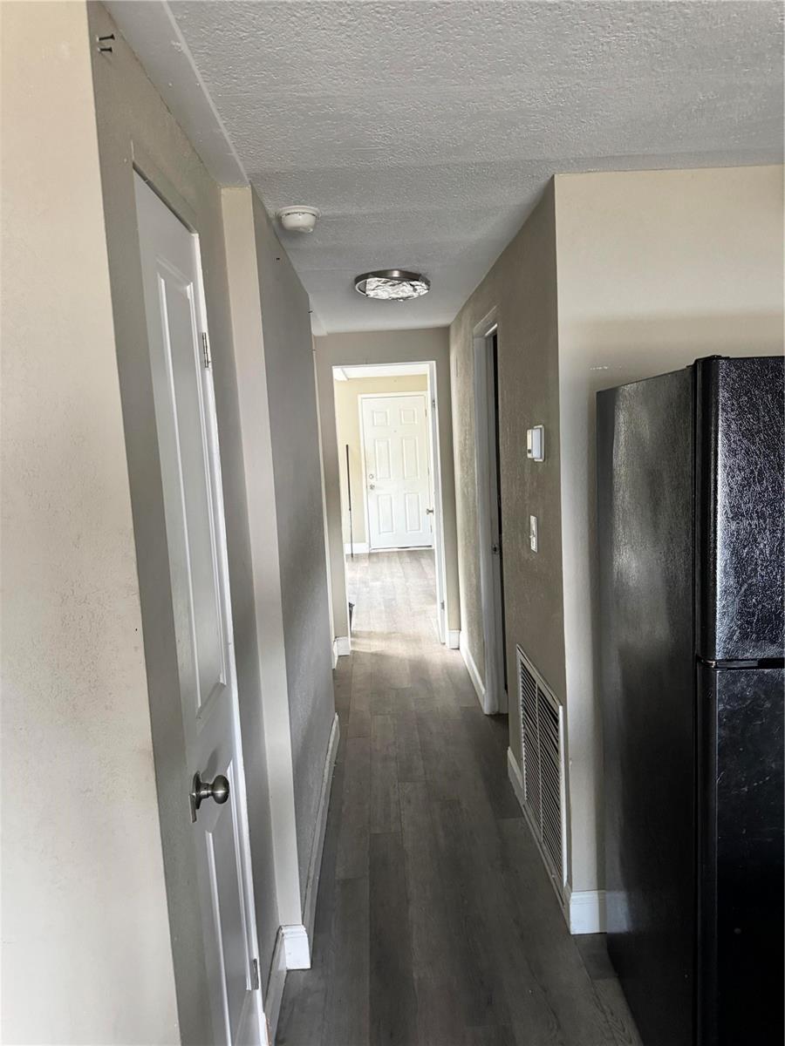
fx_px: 726
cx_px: 392
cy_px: 523
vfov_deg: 71.6
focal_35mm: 24
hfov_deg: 56.8
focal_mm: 6.76
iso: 500
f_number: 1.78
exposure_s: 1/60
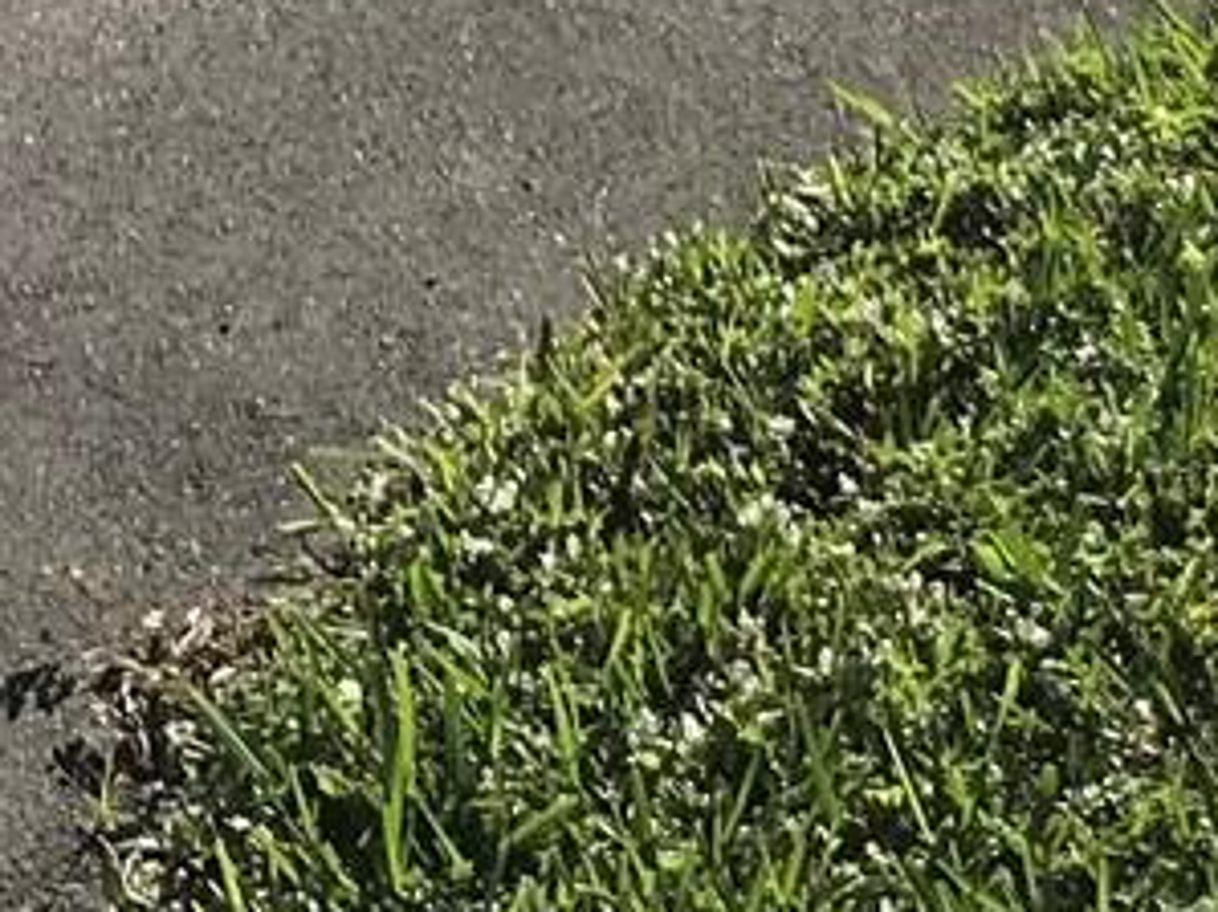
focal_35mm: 150
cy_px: -1454
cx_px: 379
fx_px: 5276
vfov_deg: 8.8
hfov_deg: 13.1
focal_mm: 3.99
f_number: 1.8
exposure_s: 1/3425
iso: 20
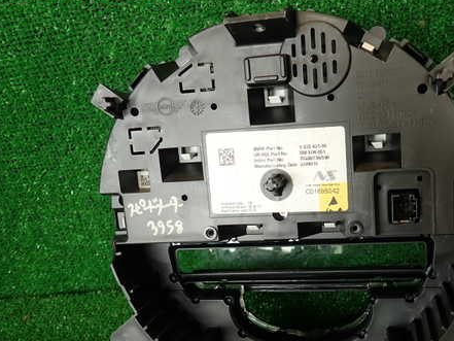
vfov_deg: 41.5
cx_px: 303
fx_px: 446
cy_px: 210
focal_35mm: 34
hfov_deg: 52.9
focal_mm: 4.5
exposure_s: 1/60
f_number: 2
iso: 100
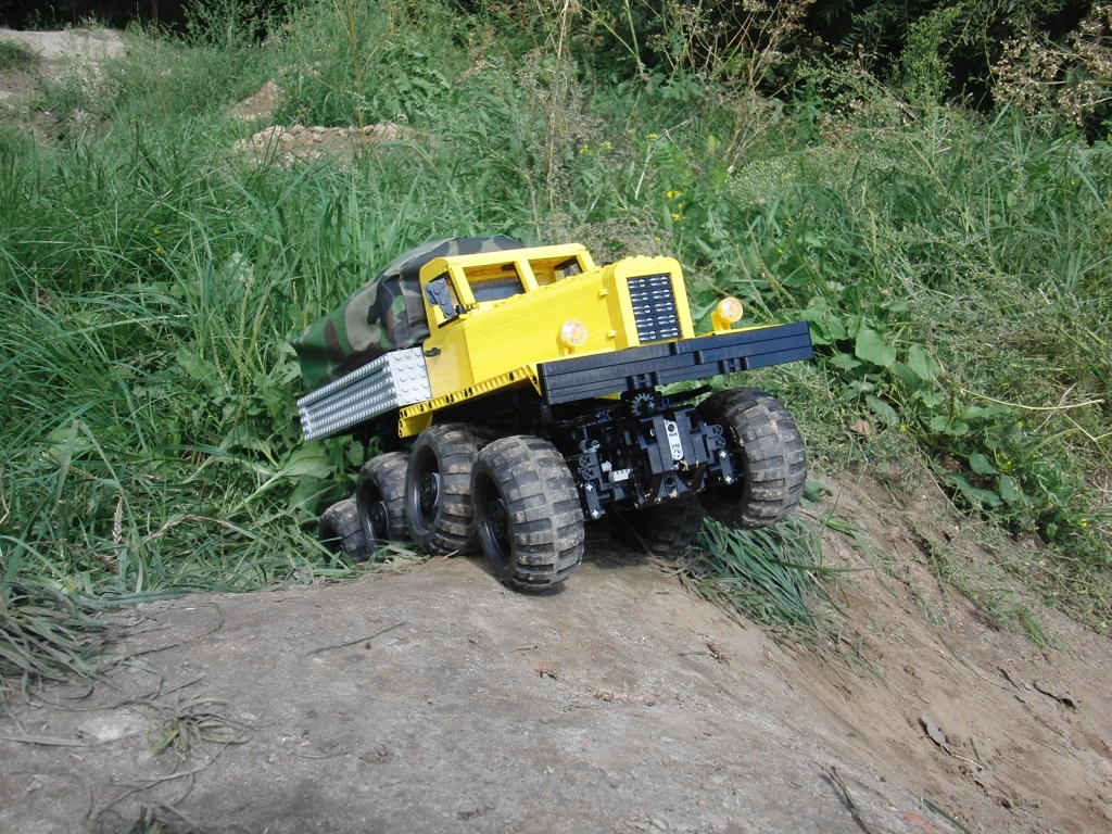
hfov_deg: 49.0
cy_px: 417
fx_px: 1221
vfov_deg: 37.7
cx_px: 556
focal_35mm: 38
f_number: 3.9
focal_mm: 6.66
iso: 100
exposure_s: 1/250
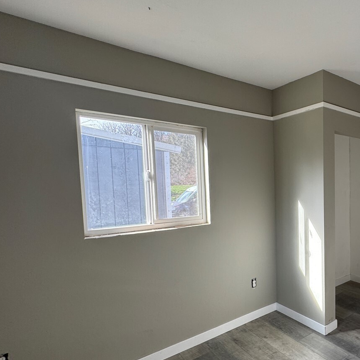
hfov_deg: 57.2
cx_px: 328
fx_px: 271
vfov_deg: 67.0
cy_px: 203
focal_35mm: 23
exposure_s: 1/99
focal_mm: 2.22
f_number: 2.2
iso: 50
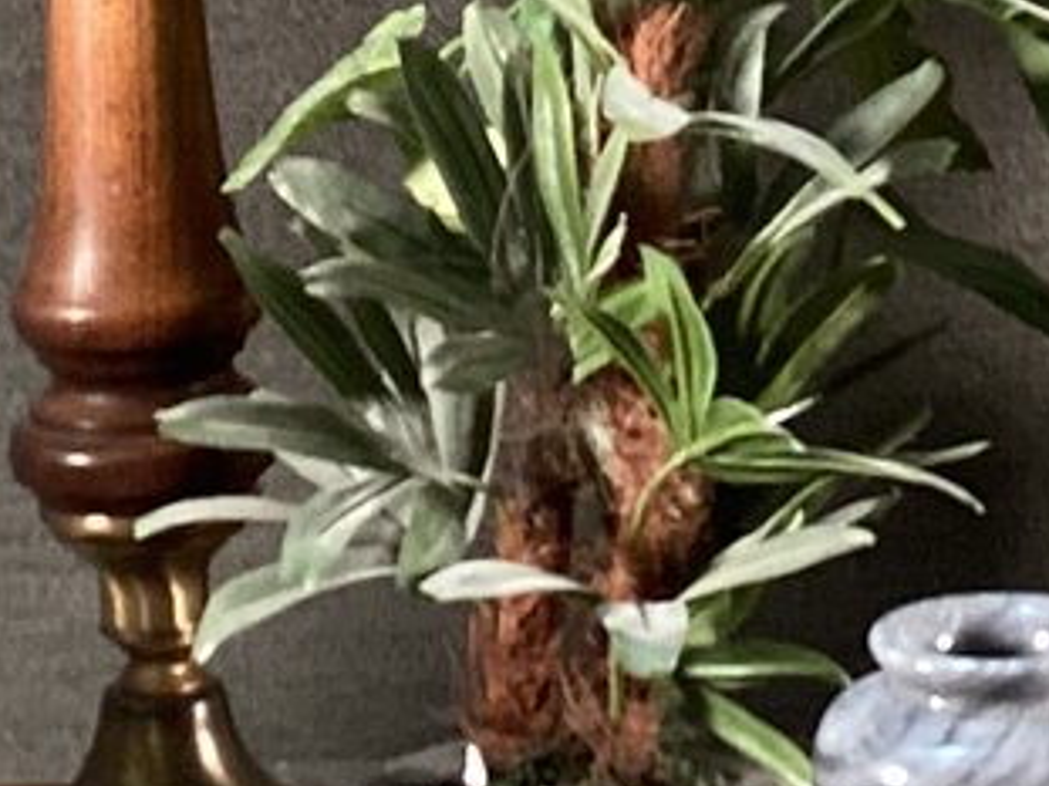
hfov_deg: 13.0
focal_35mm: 151
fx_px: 4574
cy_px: -383
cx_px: 815
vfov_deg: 9.5
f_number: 2.4
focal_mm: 3.3
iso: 250
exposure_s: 1/60
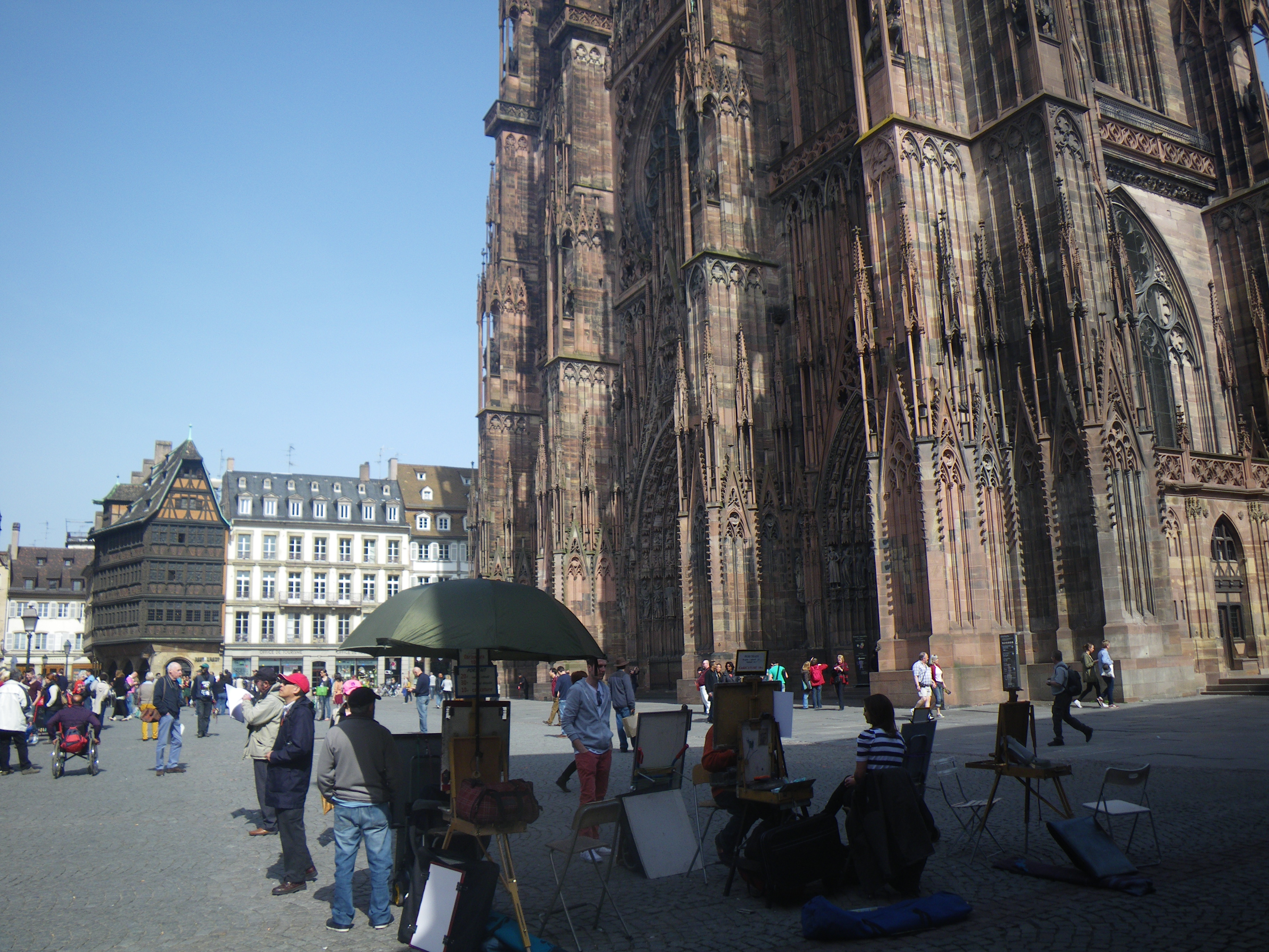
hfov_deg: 63.4
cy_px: 476
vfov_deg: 49.7
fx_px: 1026
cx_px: 634
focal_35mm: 28
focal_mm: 5
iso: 50
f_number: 3.5
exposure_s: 1/400
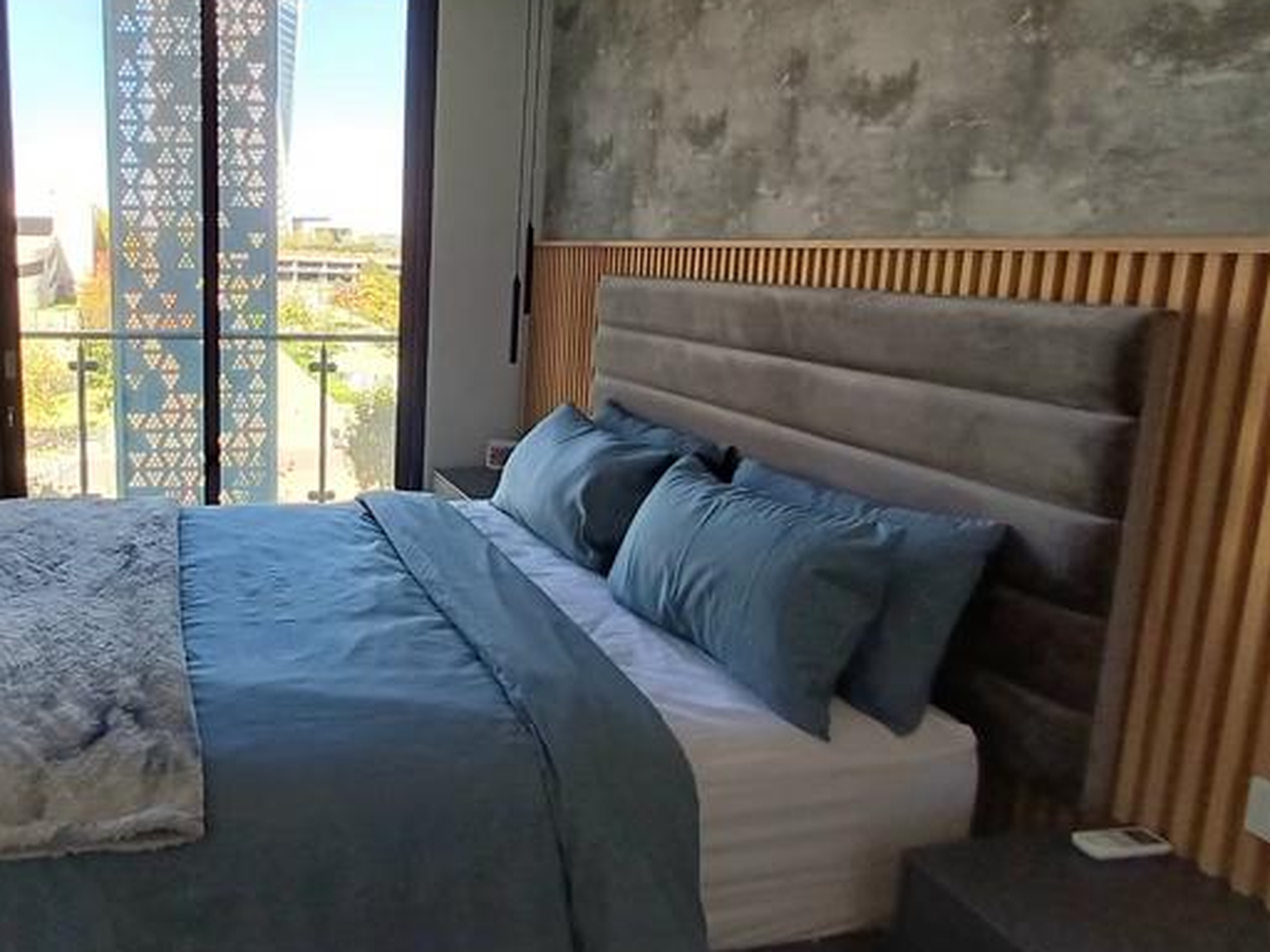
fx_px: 917
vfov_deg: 54.6
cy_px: 397
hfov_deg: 65.6
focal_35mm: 25
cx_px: 335
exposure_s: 1/100
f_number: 2.2
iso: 64
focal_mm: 1.64
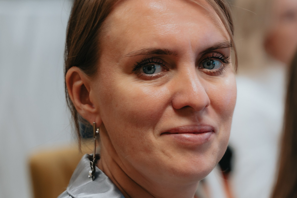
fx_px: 1435
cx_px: 306
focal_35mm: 174
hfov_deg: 11.7
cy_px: 144
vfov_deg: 7.9
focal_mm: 75
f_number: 2.8
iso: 500
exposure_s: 1/200
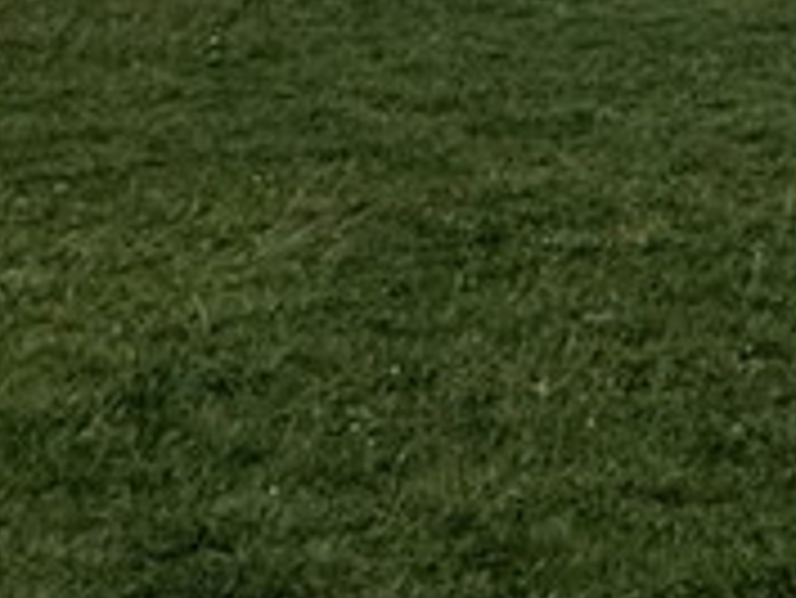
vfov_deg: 12.3
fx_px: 2186
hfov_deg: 11.6
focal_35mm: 95
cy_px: -841
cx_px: 2357
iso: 50
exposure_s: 1/2874
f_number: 2.2
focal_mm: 2.22
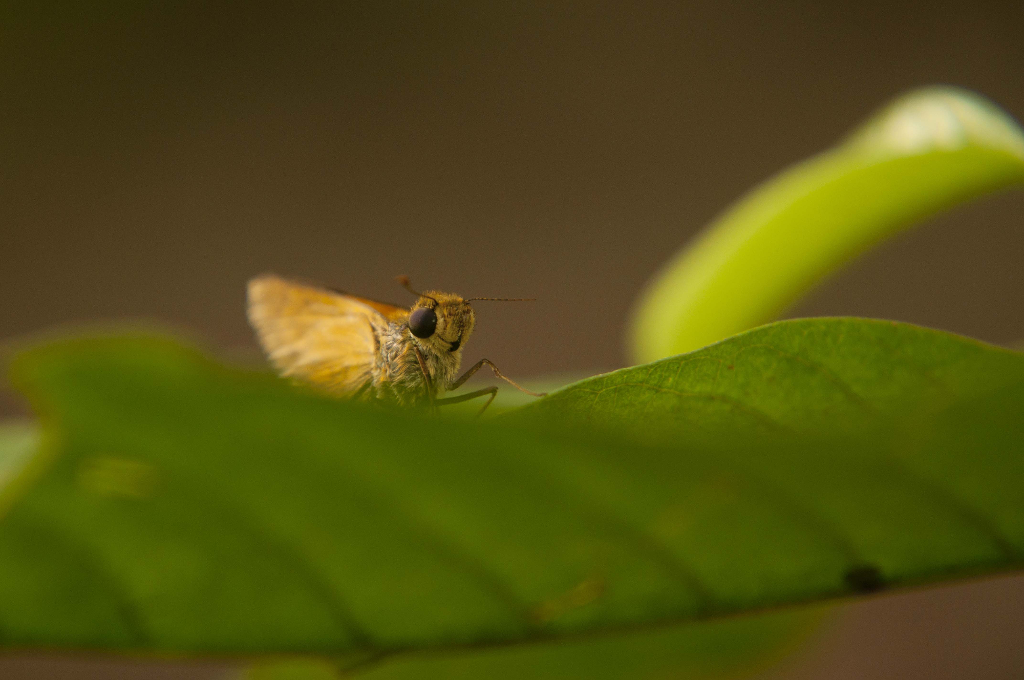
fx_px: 4475
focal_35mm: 158
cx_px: 512
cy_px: 340
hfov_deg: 13.1
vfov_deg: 8.7
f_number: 5.6
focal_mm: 105
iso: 400
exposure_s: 1/40
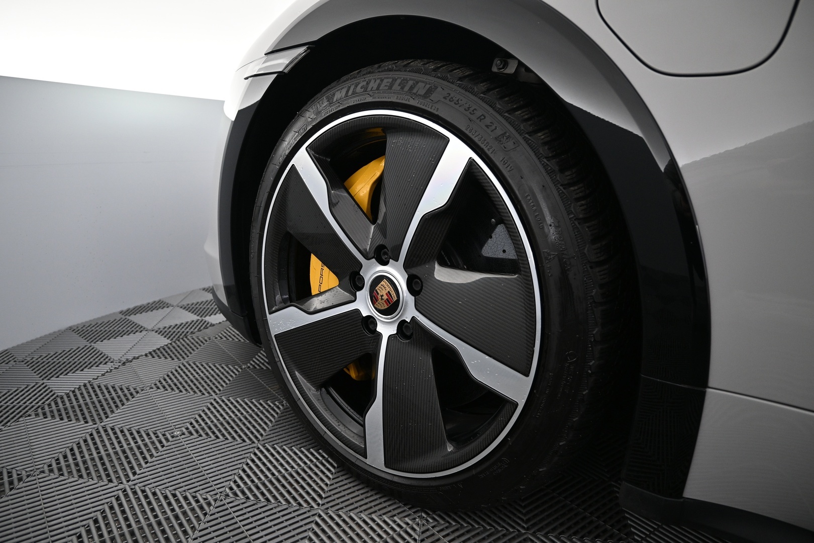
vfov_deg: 53.1
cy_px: 272
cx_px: 407
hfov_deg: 73.7
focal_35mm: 24
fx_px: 543
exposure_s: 1/30
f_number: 3.5
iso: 450
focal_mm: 16
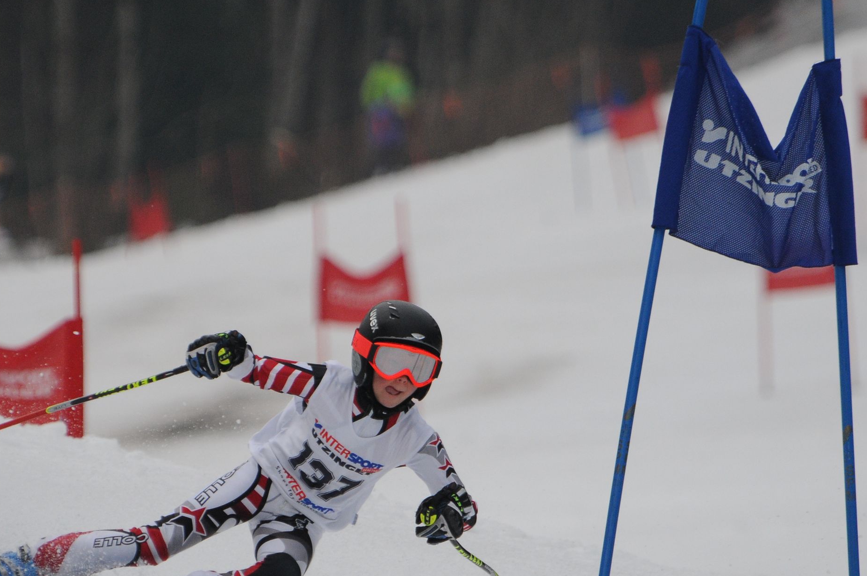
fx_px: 23765
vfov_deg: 1.4
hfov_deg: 2.1
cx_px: 297
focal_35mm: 988
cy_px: 440
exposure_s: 1/1250
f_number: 5.6
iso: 640
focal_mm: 400
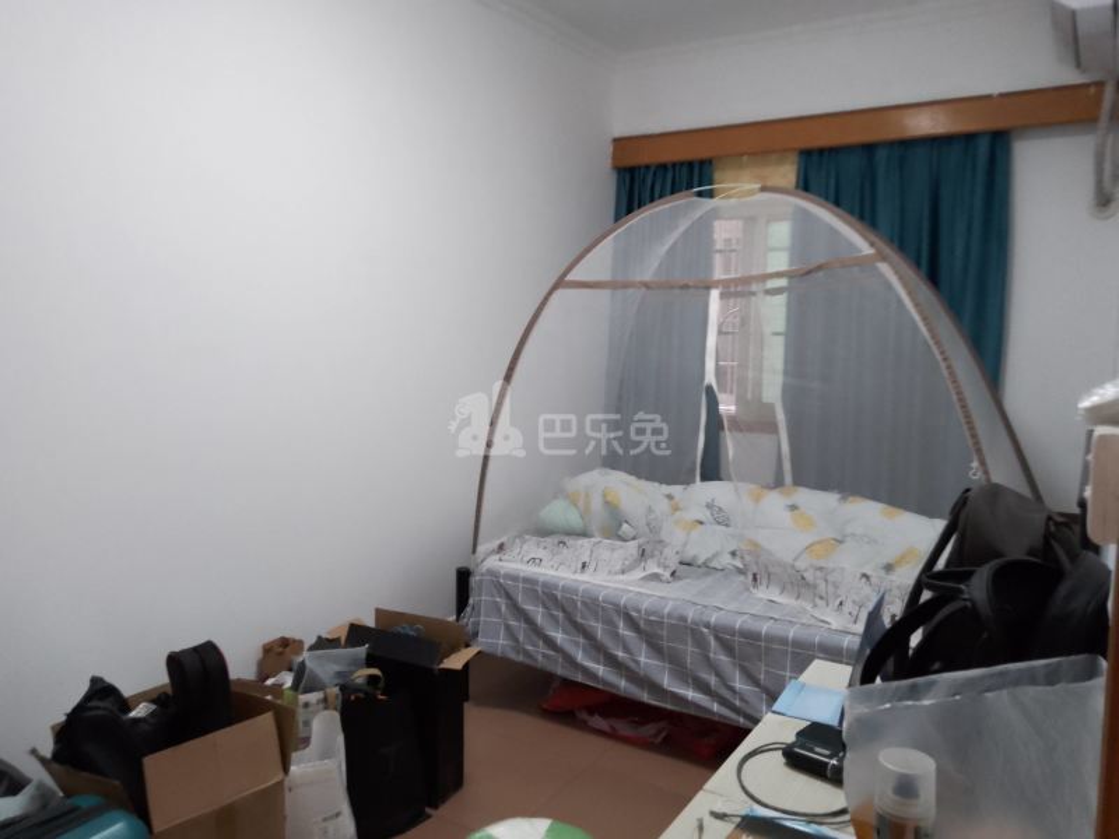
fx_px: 873
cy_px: 420
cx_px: 560
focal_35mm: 27
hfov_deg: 65.3
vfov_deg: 51.4
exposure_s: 1/25
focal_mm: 3.69
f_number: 1.8
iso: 200
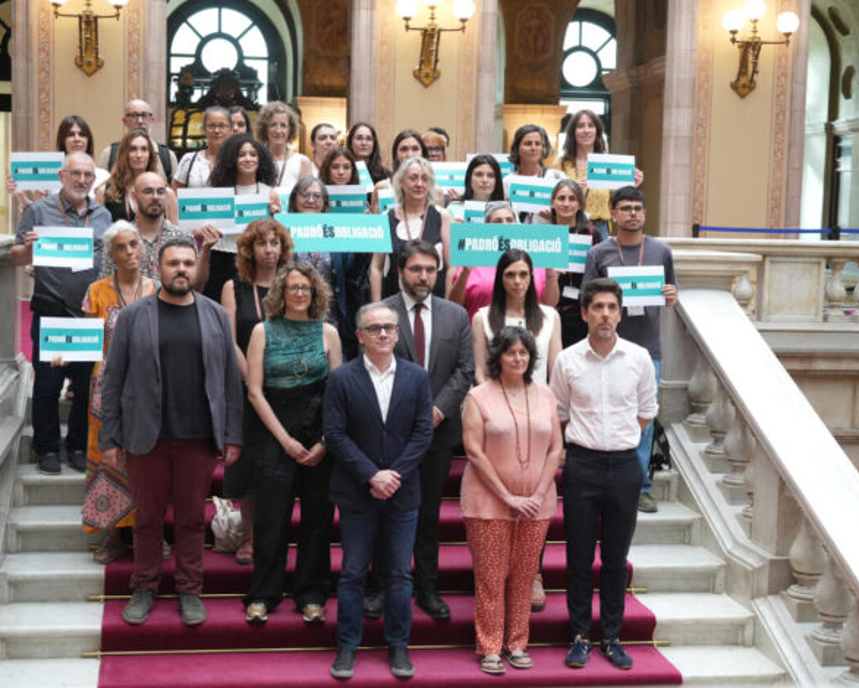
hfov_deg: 35.2
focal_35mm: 53
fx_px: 1348
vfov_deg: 28.6
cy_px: 337
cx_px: 342
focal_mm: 46
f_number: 4.5
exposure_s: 1/200
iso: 4000
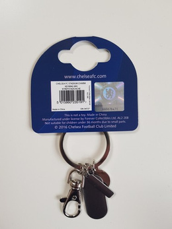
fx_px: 172
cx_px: 86
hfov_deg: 53.0
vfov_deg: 67.3
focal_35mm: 26
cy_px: 114
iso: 40
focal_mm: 4.2
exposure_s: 1/114
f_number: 1.7
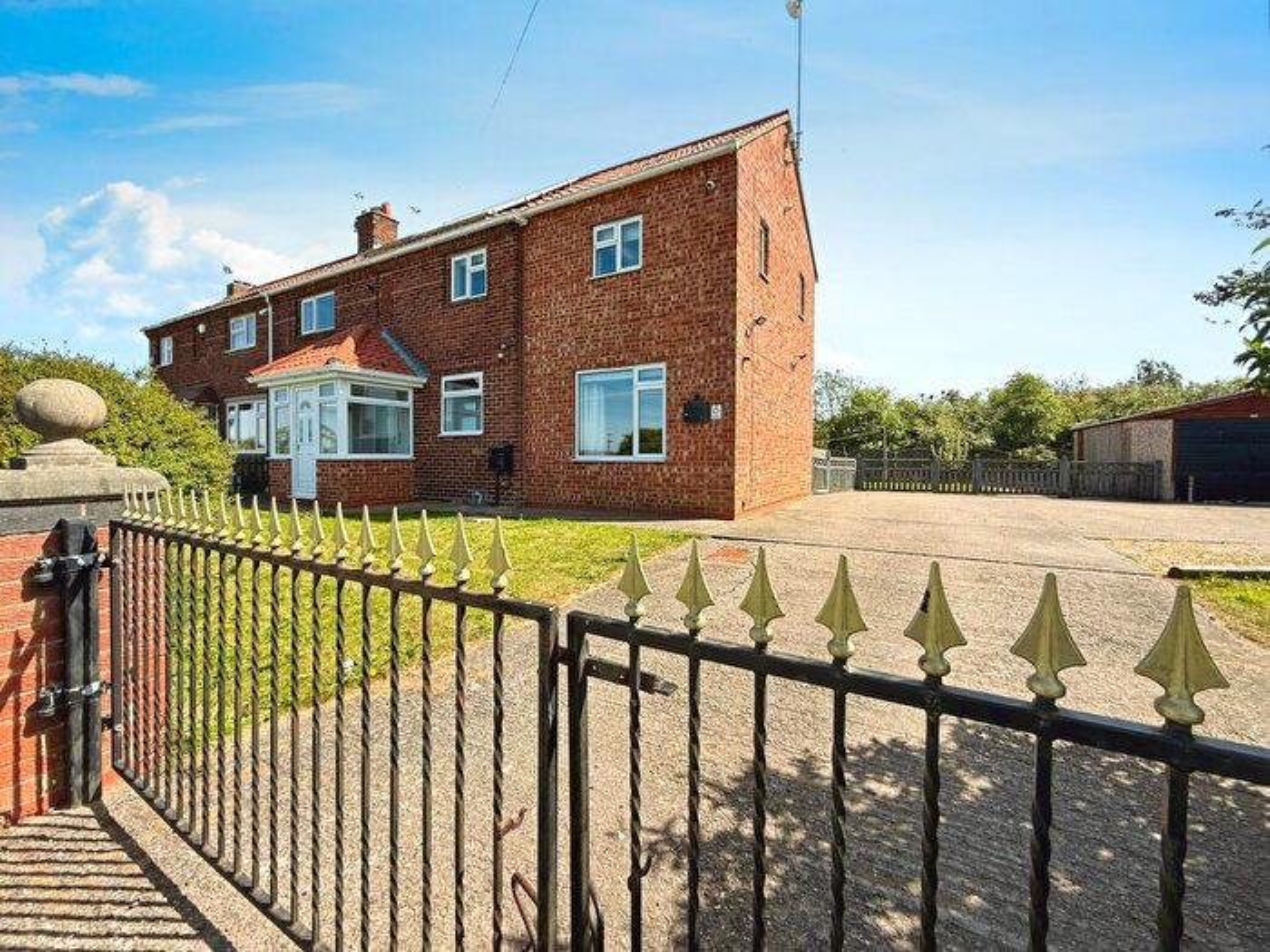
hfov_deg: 102.1
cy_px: 476
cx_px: 635
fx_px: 514
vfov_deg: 85.7
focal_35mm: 14
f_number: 2.2
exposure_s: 1/1068
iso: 50
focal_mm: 2.22
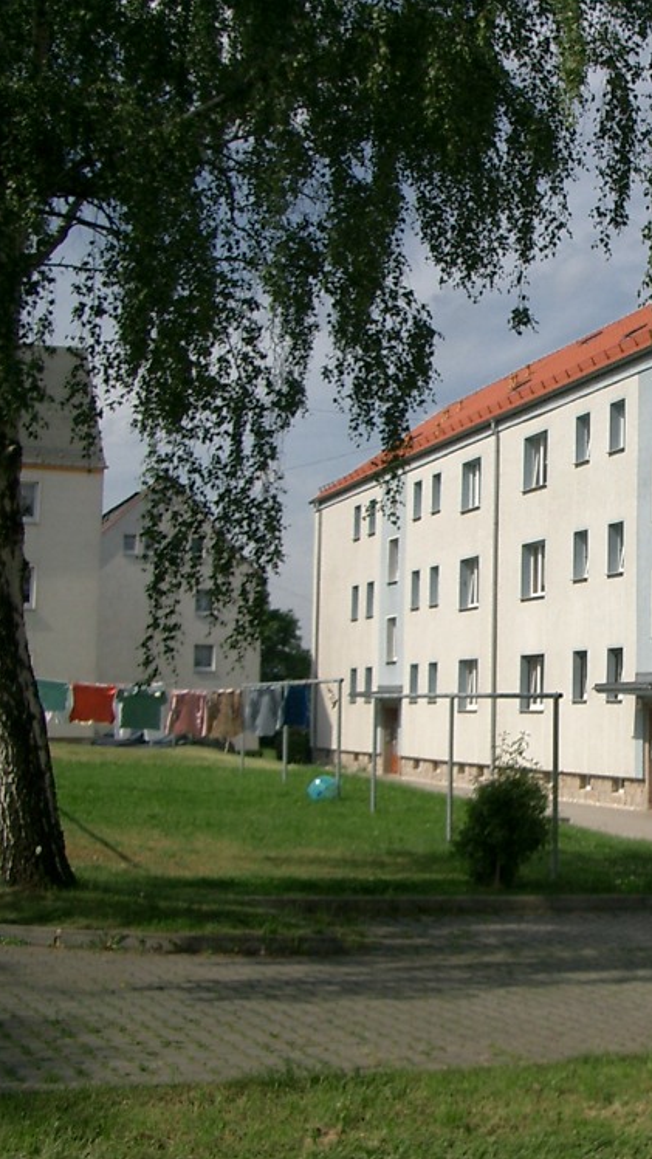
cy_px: 580
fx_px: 1567
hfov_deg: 22.5
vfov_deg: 40.6
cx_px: 671
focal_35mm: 51
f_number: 4.3
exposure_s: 1/640
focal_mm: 5.8
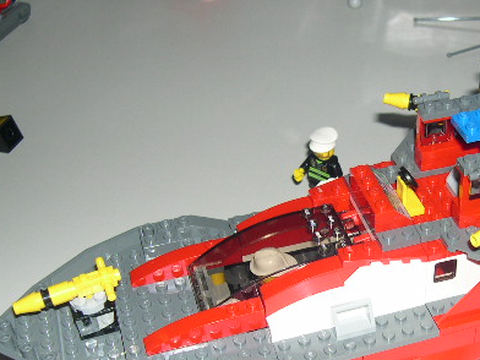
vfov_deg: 23.5
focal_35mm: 62
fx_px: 860
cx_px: 356
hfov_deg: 30.7
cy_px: 252
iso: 100
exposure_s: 1/60
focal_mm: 8
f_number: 2.8
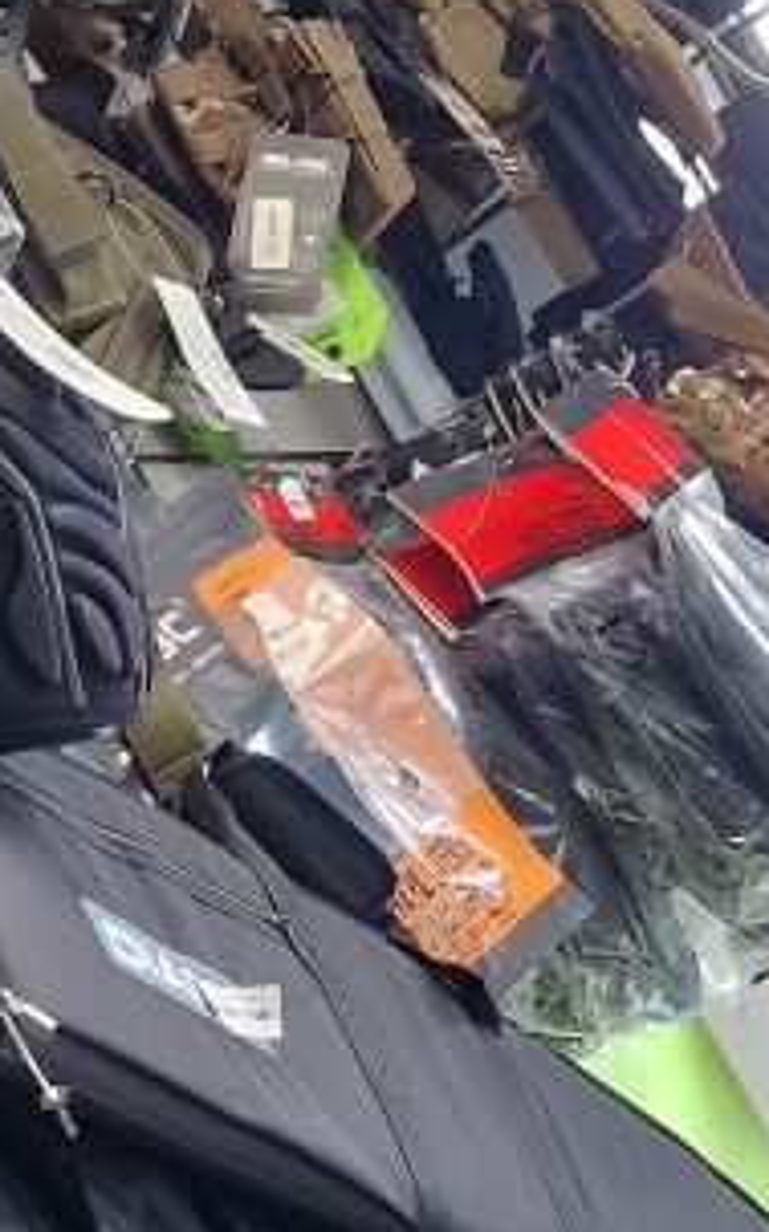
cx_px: -492
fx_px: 3694
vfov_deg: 17.9
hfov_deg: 11.3
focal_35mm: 110
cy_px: 1547
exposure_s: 1/100
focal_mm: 6.4
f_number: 1.8
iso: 250
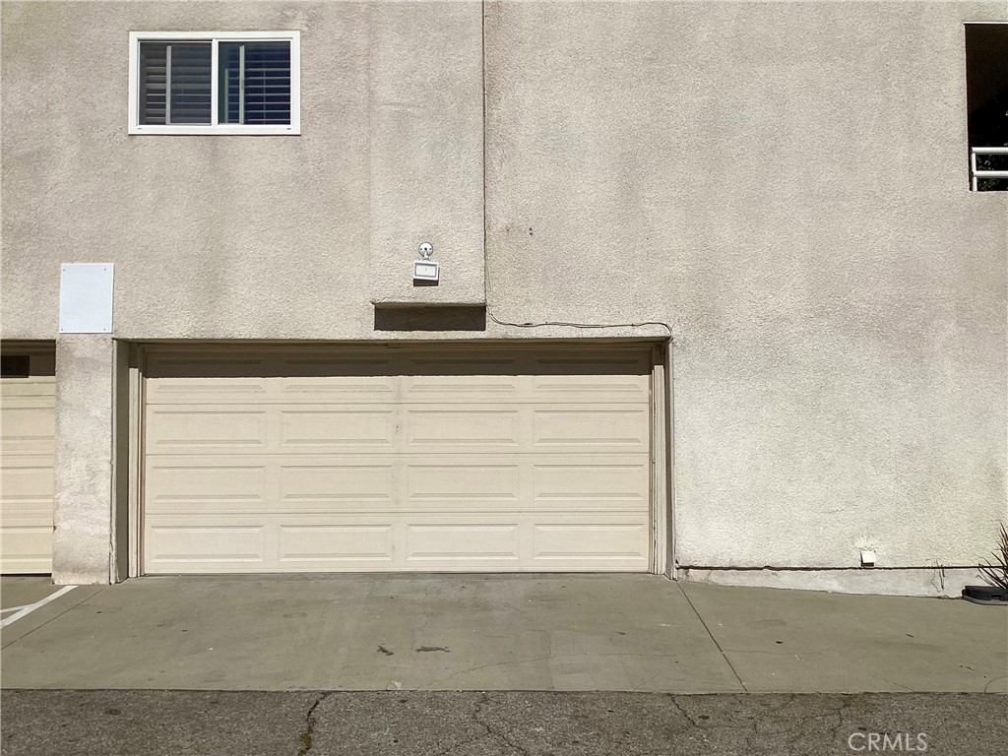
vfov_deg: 45.4
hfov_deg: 58.4
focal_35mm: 31
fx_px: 903
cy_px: 378
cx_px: 504
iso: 25
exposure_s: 1/6289
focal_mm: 3.3
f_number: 2.4
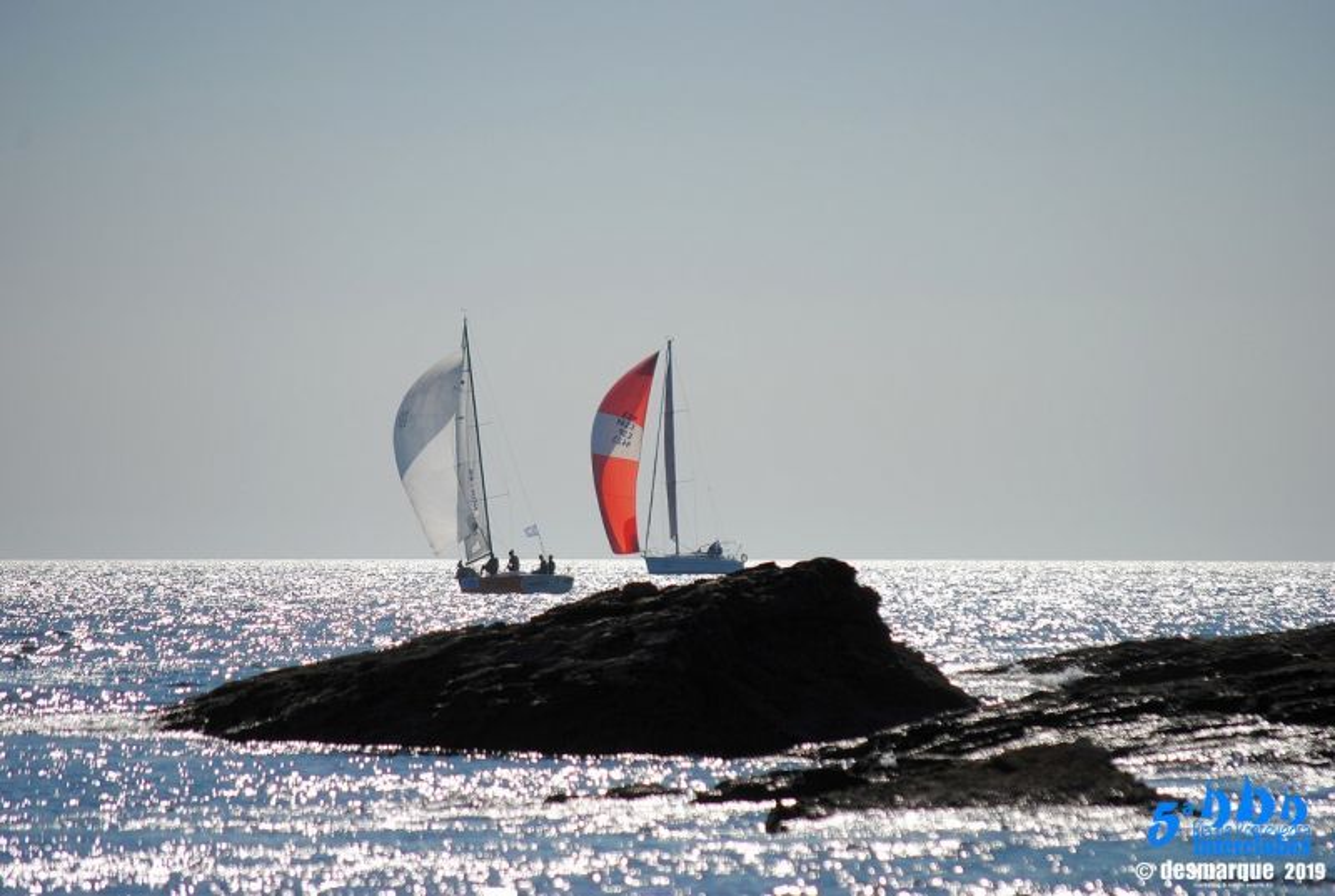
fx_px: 8361
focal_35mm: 225
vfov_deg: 6.1
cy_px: 448
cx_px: 668
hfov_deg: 9.1
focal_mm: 150
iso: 100
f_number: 5.6
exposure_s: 1/2000
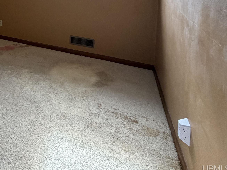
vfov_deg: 35.7
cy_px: -23
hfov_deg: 44.0
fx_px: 216
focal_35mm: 33
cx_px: -17
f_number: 2.2
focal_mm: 2.22
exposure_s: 1/121
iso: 160
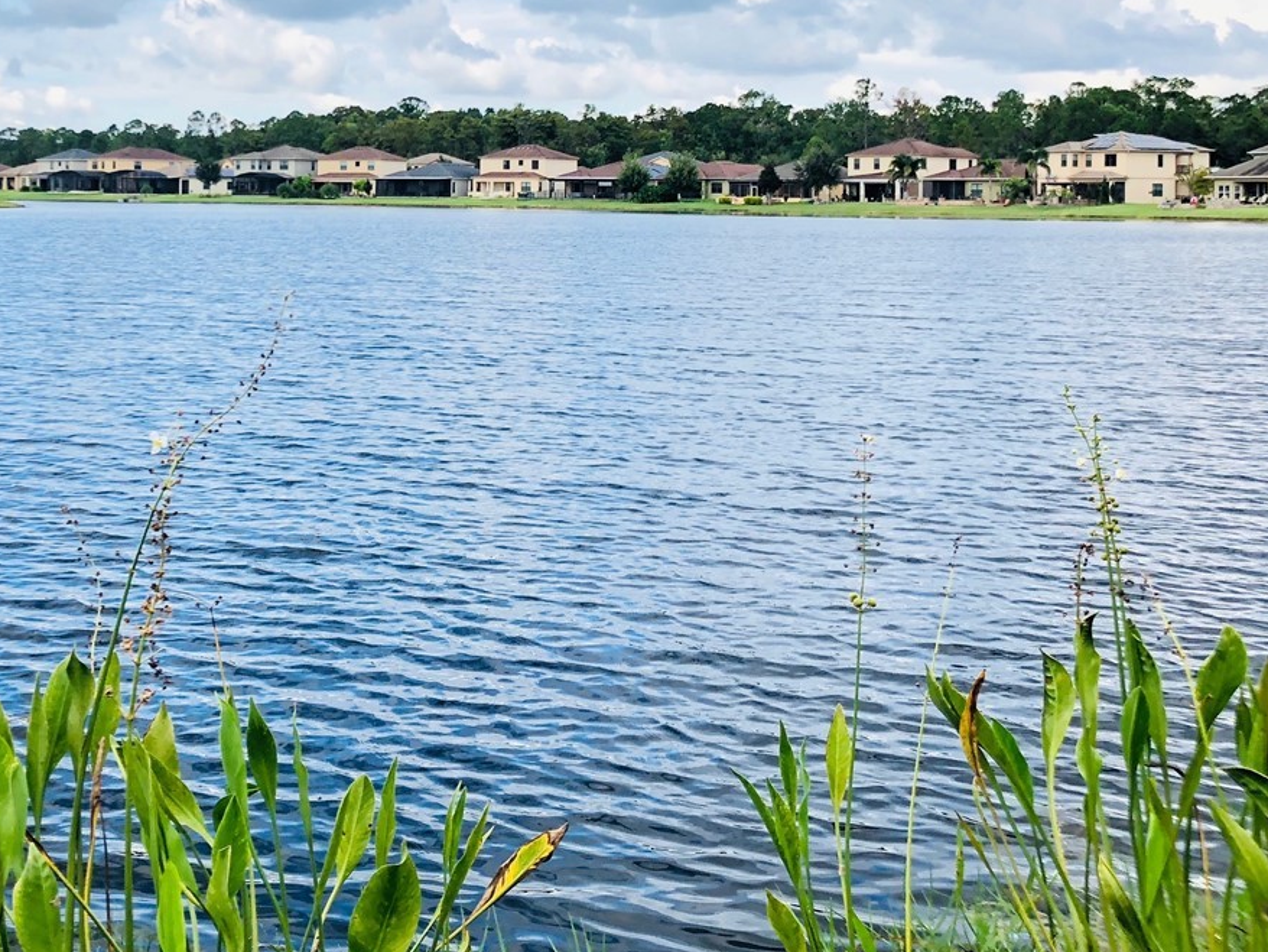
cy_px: 162
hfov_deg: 36.4
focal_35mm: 51
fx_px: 1869
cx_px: 287
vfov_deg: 27.9
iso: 20
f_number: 1.8
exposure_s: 1/430
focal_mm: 3.99
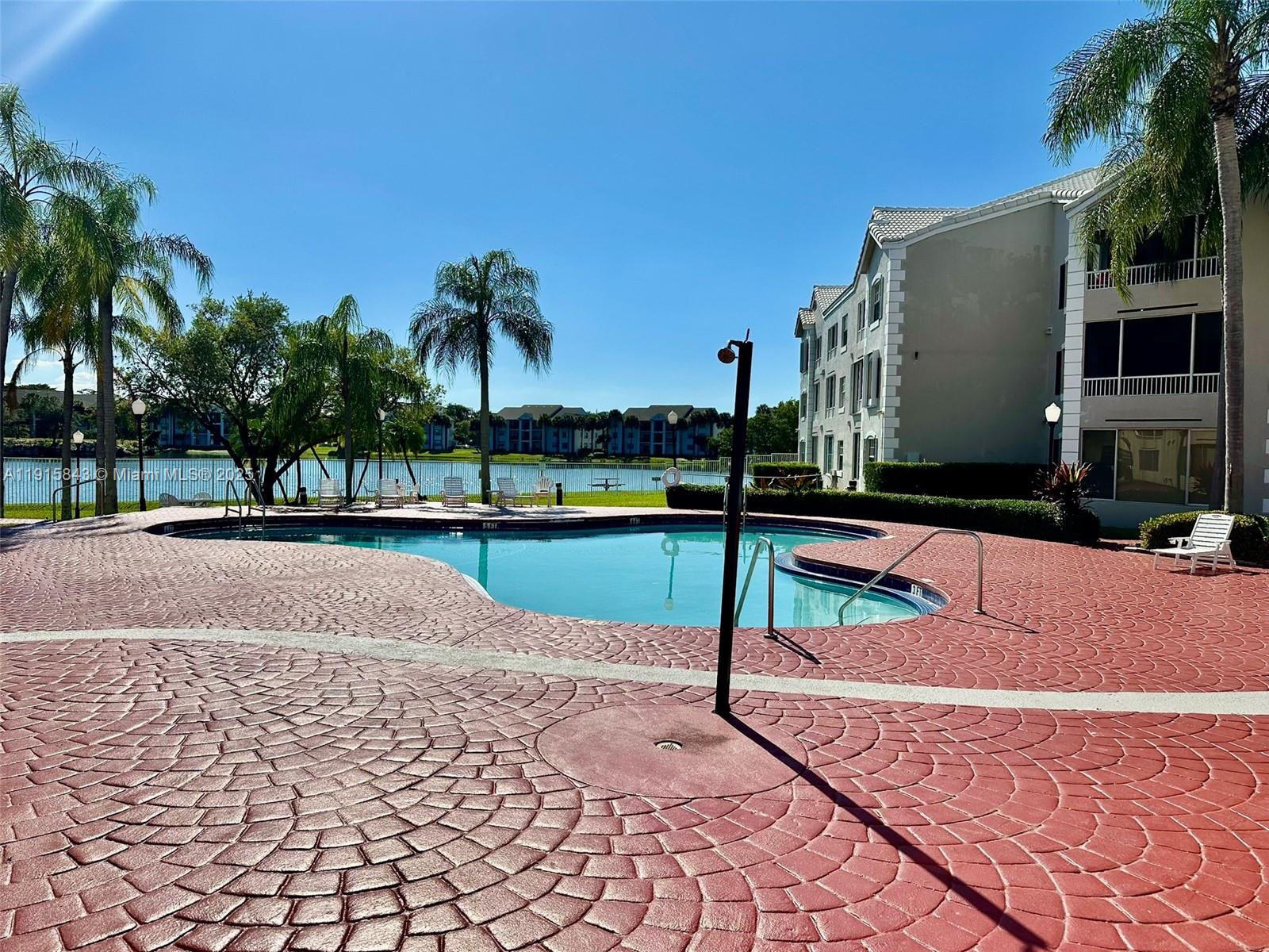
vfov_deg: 56.8
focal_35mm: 24
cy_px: 476
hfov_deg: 71.6
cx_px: 634
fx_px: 880
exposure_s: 1/9709
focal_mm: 6.86
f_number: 1.78
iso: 80
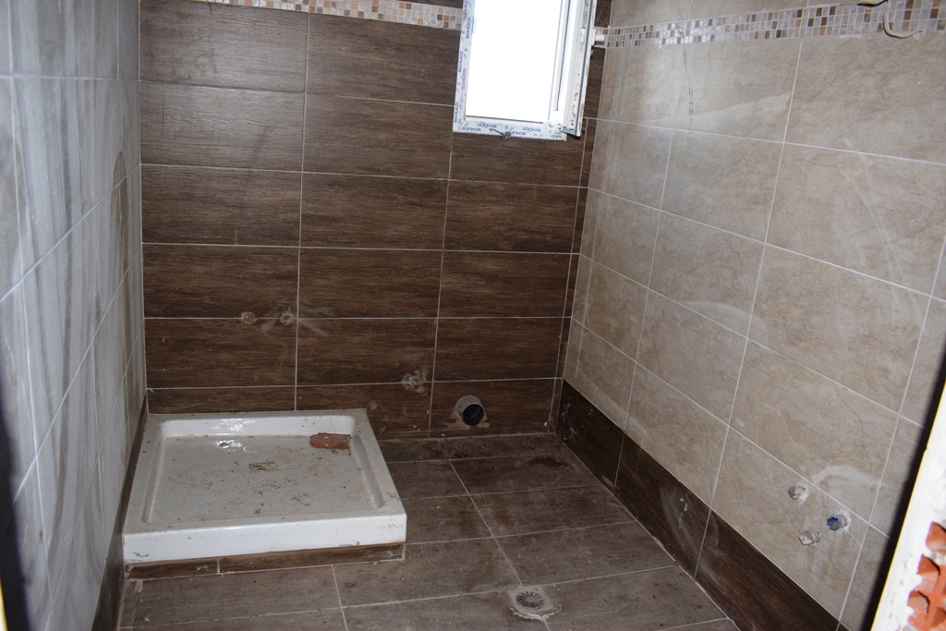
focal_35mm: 27
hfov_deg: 67.4
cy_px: 316
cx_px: 473
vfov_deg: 47.9
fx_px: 710
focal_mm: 18
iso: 800
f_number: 5
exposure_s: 1/100
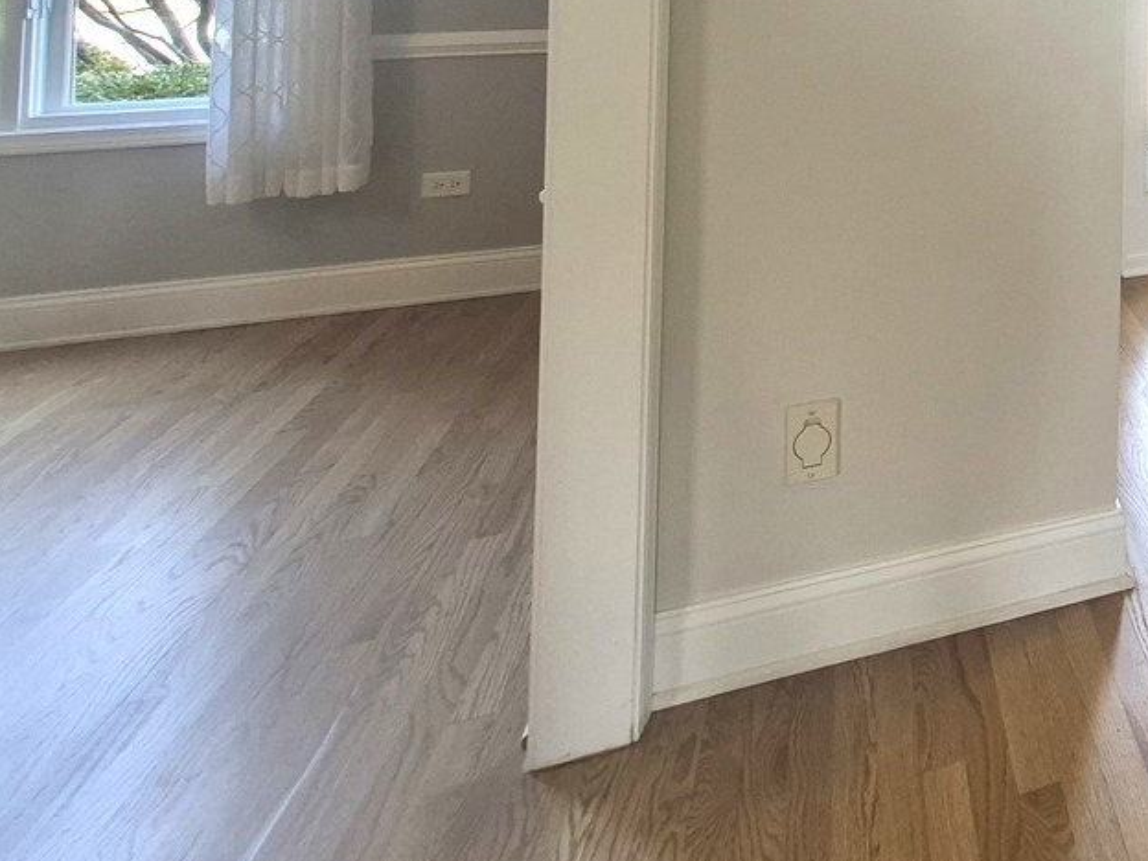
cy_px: -120
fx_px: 995
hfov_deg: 43.2
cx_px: 1321
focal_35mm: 30
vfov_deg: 37.7
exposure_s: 1/60
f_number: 2.2
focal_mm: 1.74
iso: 64
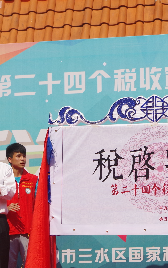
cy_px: 158
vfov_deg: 15.1
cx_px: 163
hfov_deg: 9.4
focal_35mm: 138
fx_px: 1011
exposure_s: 1/640
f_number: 9
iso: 250
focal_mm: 40
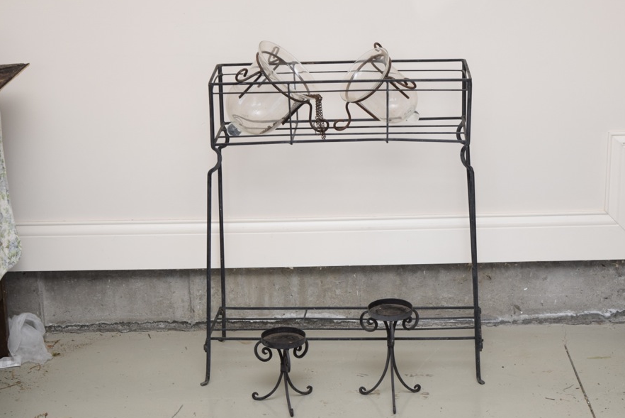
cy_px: 210
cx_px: 318
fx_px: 1476
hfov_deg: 23.9
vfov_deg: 16.1
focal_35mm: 85
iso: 500
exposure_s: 1/125
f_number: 5.6
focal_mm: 50
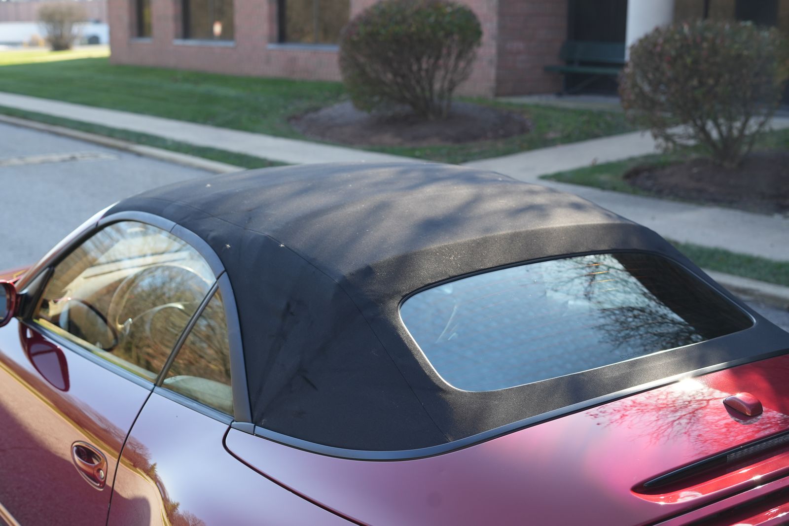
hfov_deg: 39.6
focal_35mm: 50
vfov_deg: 27.0
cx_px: 394
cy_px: 263
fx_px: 1096
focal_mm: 50
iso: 320
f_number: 4
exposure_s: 1/160
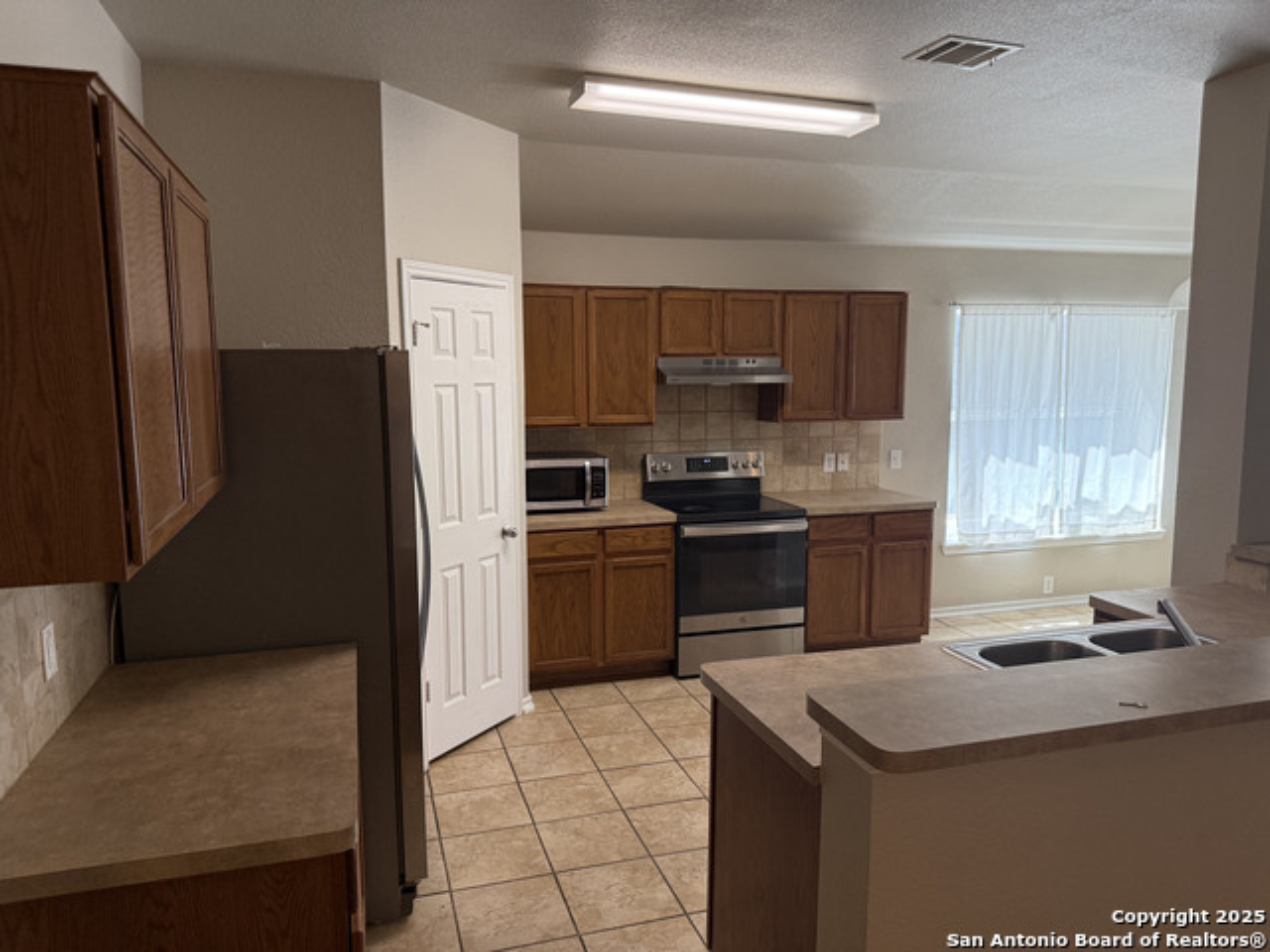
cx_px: 635
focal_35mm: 24
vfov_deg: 56.8
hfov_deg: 71.6
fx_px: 881
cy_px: 476
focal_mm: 6.76
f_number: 1.78
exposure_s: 1/120
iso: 200
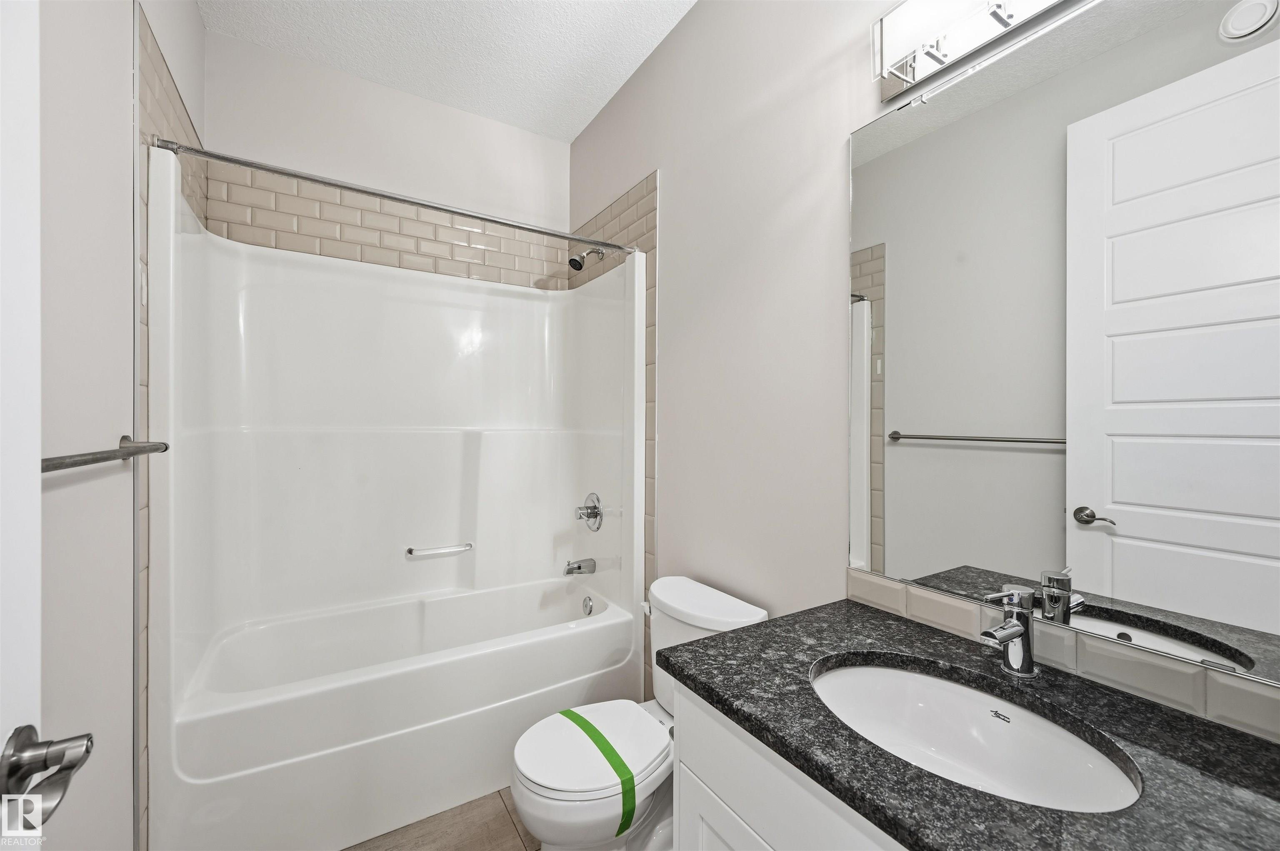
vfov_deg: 81.1
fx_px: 497
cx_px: 640
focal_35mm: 14
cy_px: 426
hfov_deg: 104.3
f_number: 8
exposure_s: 1/13
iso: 100
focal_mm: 14
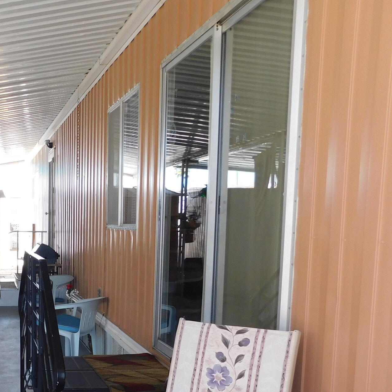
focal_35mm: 48
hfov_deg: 31.1
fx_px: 615
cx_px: -47
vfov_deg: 34.6
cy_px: 297
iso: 125
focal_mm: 4
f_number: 3
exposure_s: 1/100
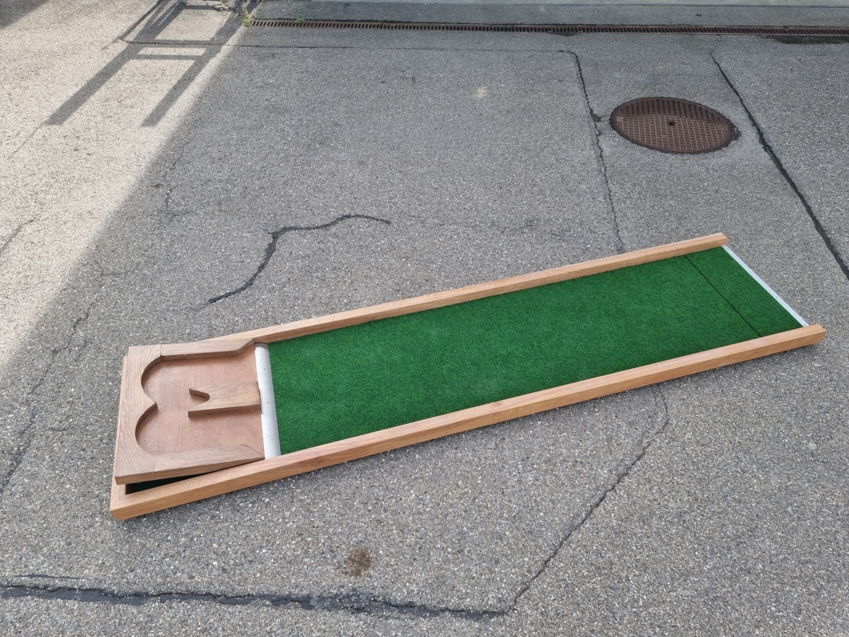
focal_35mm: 24
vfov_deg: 56.8
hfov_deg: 71.6
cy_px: 318
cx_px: 424
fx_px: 589
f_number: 1.8
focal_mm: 6.7
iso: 50
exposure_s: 1/268
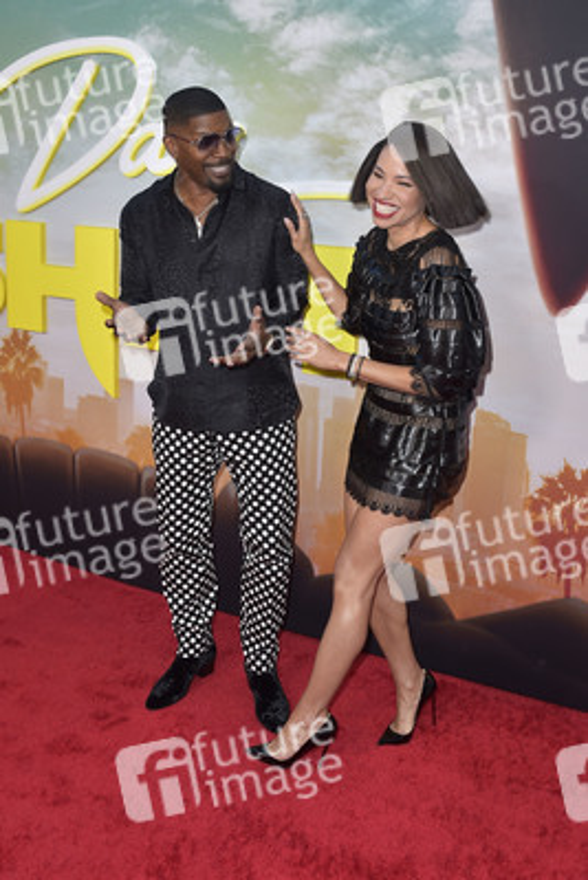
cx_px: 294
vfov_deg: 58.7
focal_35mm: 32
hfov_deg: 41.1
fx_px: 783
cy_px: 440
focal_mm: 32
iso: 500
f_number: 5.6
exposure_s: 1/250
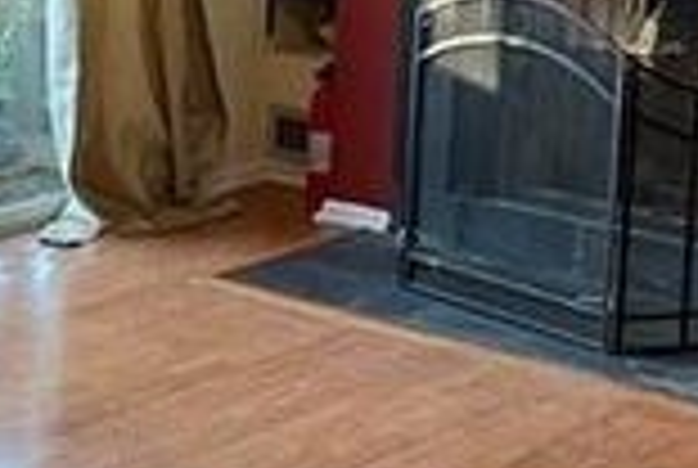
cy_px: -196
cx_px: 833
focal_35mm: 116
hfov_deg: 16.9
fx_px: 2253
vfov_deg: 11.5
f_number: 1.6
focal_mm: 4.2
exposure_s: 1/60
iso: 160
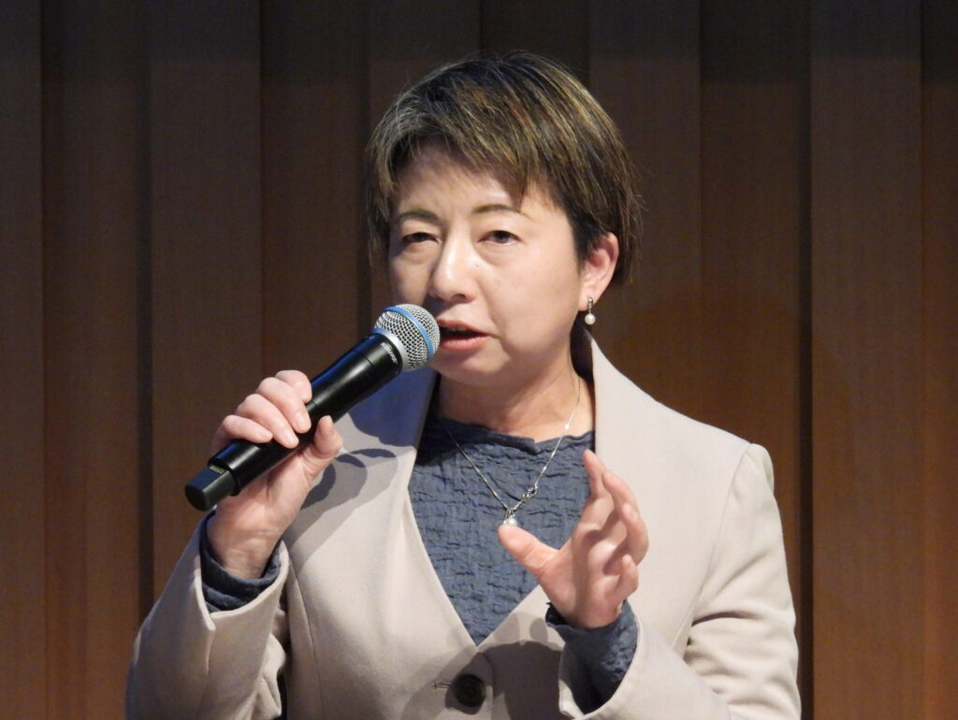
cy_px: 360
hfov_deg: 2.5
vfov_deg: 1.9
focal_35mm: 800
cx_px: 479
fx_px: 22161
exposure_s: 1/30
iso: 1250
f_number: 5.6
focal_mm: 143
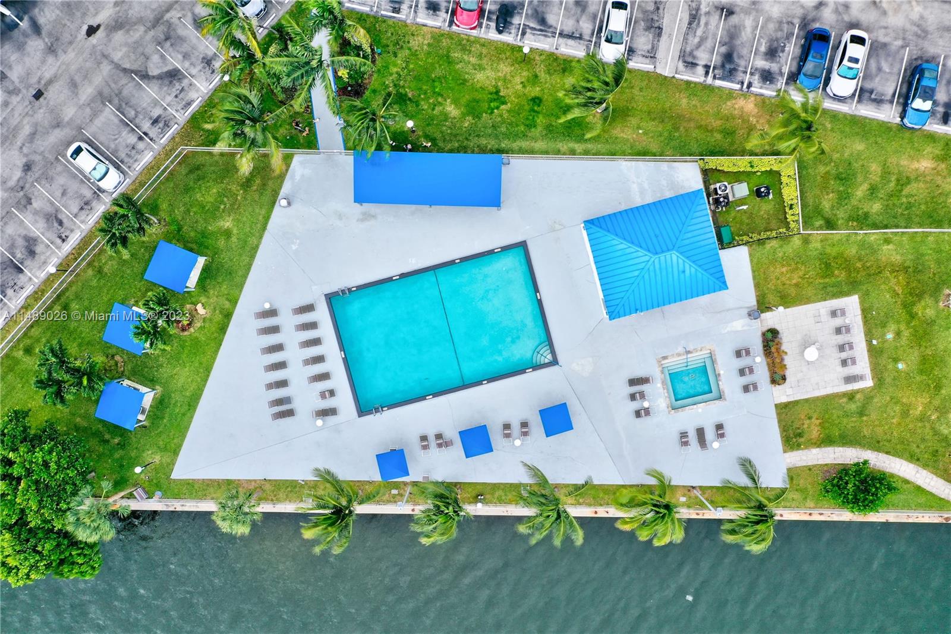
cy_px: 317
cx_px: 476
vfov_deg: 46.4
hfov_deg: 65.5
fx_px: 739
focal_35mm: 28
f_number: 5.6
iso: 100
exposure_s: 1/500
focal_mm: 10.3
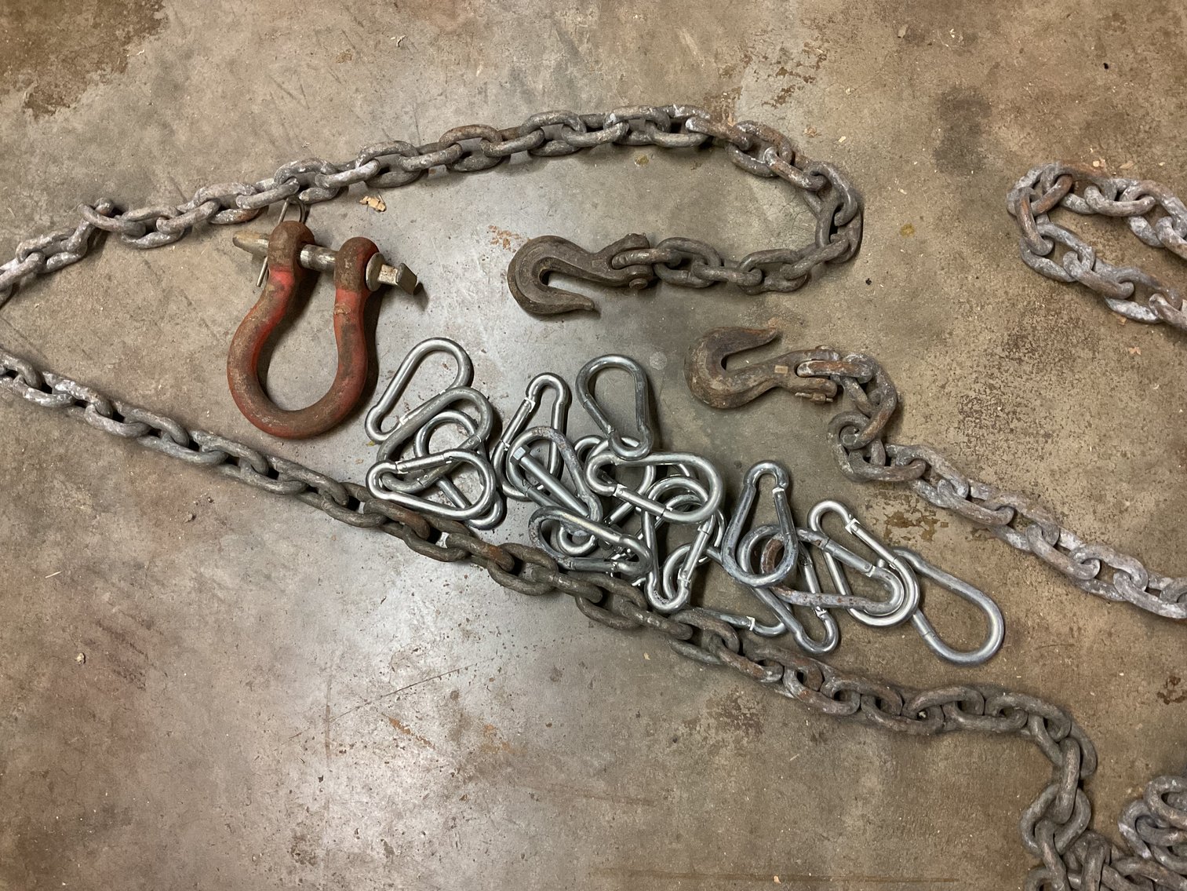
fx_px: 995
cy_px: 446
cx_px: 594
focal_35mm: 29
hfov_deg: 61.7
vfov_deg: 48.2
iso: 200
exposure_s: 1/60
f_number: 1.8
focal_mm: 3
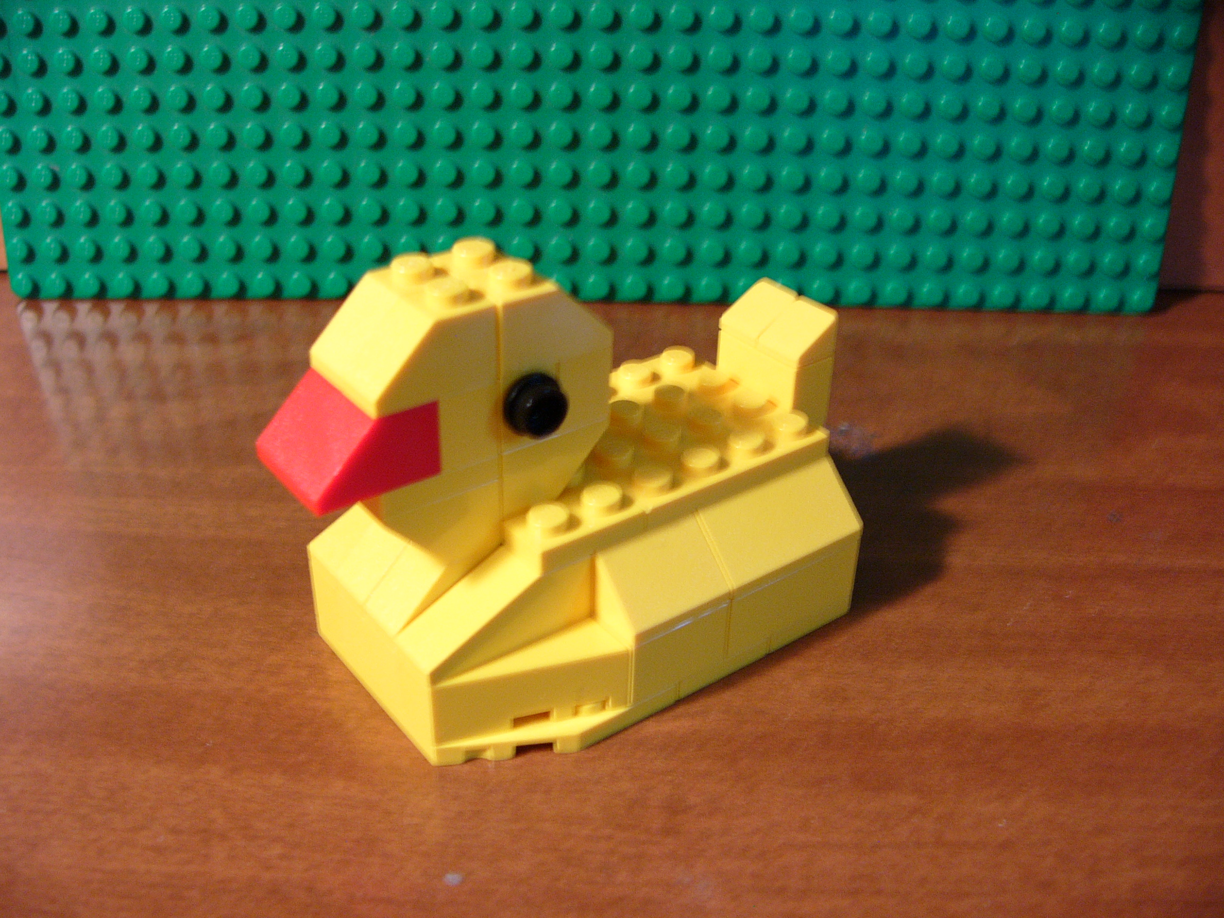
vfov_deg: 39.7
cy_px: 459
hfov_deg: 51.4
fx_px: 1273
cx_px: 612
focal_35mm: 36
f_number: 2.8
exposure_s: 1/4
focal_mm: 6
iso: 100
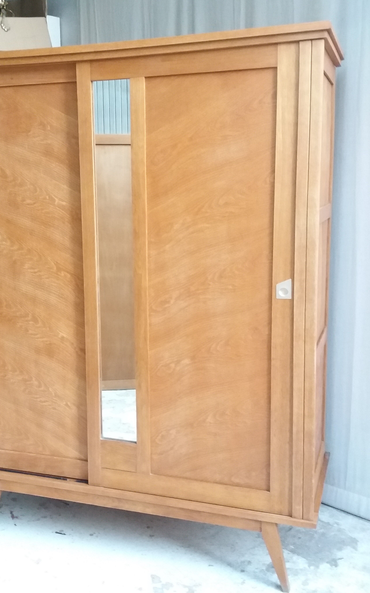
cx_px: 147
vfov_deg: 62.9
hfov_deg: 41.6
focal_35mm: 30
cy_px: 297
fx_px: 484
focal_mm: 3.7
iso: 320
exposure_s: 1/17
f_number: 1.9
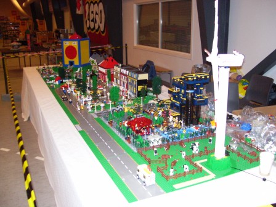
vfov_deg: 39.7
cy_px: 104
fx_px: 287
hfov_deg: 51.4
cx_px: 138
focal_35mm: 36
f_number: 2.7
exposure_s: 1/60
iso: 200
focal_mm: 6
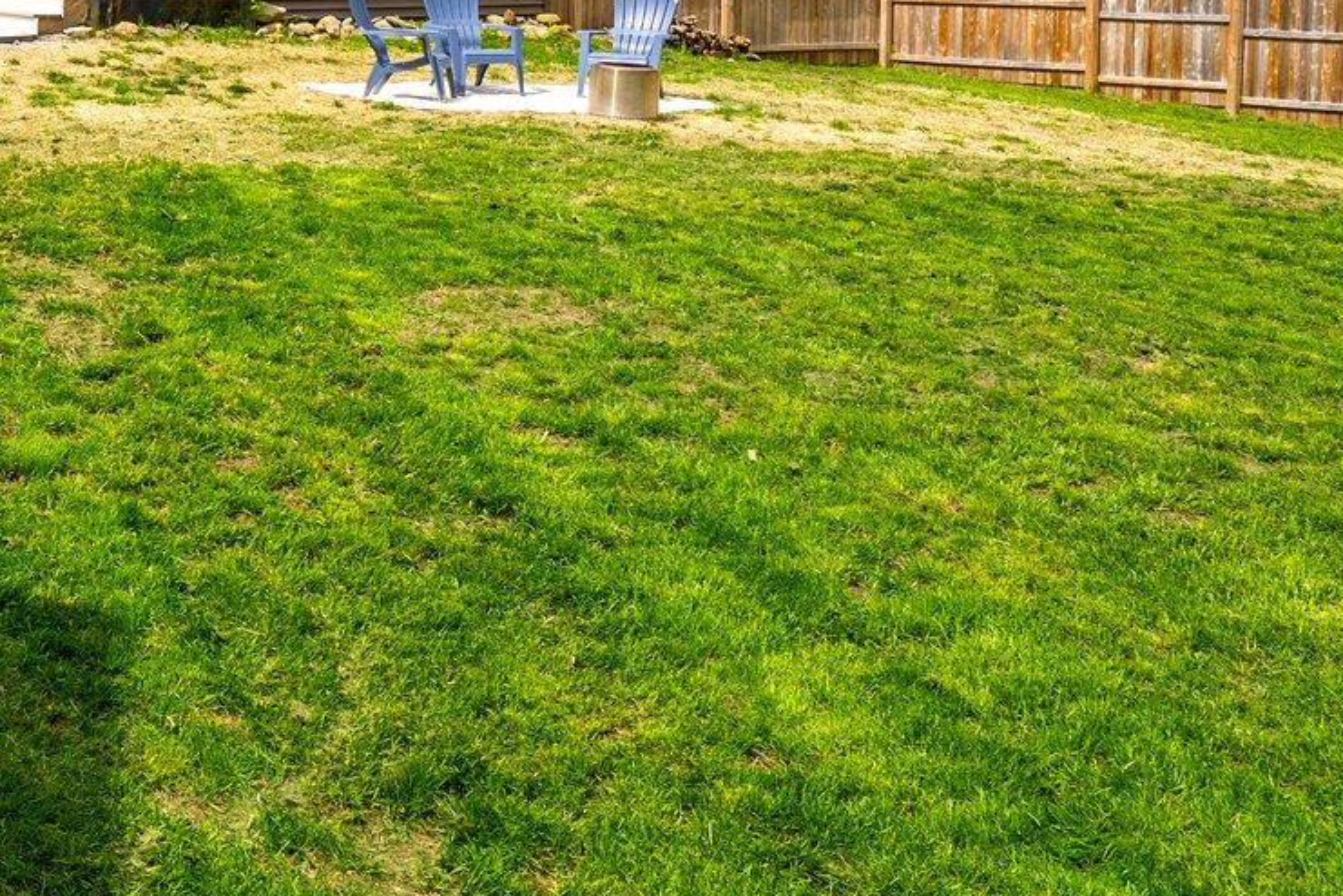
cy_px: 1
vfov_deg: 27.1
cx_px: 29
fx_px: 1753
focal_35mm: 47
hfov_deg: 37.8
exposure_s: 1/100
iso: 50
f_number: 9
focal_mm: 17
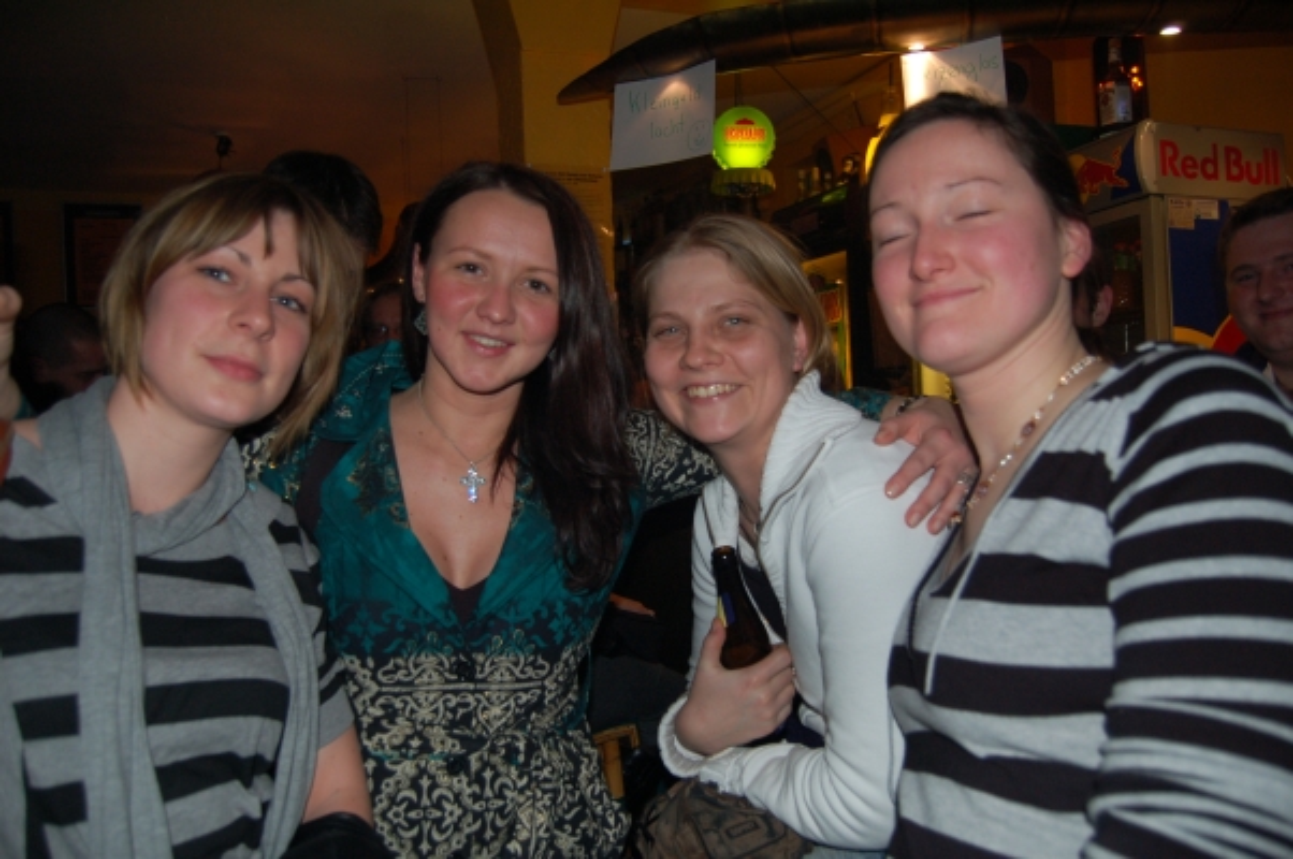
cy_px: 430
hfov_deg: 67.4
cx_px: 646
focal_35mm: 27
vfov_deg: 47.8
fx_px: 969
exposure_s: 1/60
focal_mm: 18
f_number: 3.5
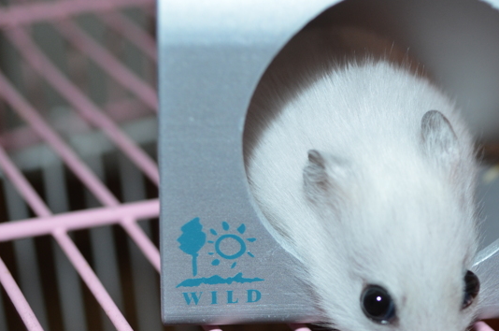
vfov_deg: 14.8
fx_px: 1273
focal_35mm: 92
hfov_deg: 22.0
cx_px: 367
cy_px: 228
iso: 450
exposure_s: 1/60
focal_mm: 32
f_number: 4.8
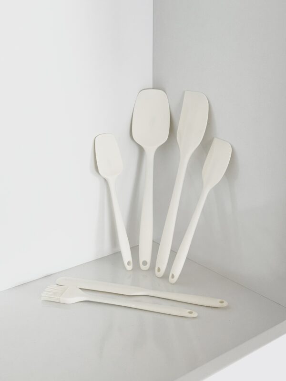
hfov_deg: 30.3
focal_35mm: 48
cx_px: 143
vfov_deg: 39.7
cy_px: 190
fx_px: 529
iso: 80
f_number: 1.78
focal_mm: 6.76
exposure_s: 1/121
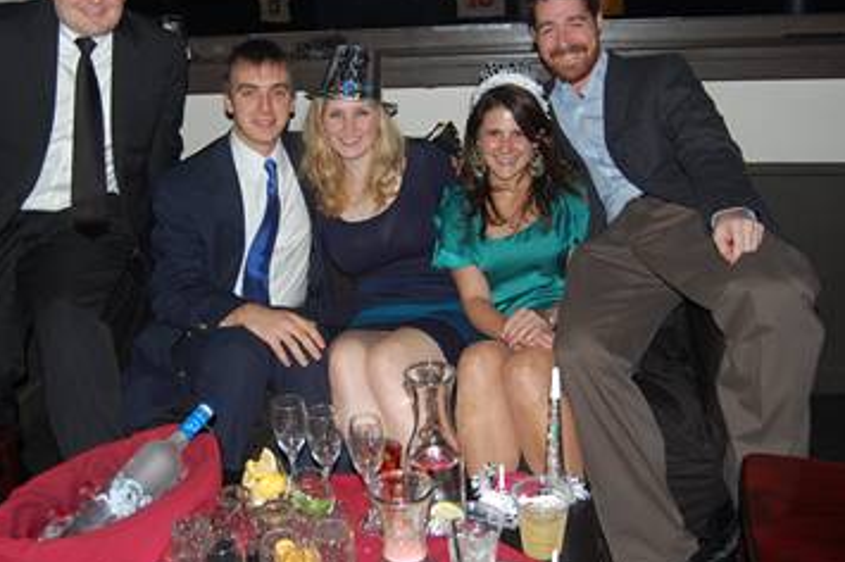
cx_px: 348
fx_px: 891
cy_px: 248
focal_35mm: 38
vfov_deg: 34.9
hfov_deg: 50.5
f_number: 3.5
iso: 400
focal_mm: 18
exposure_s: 1/60
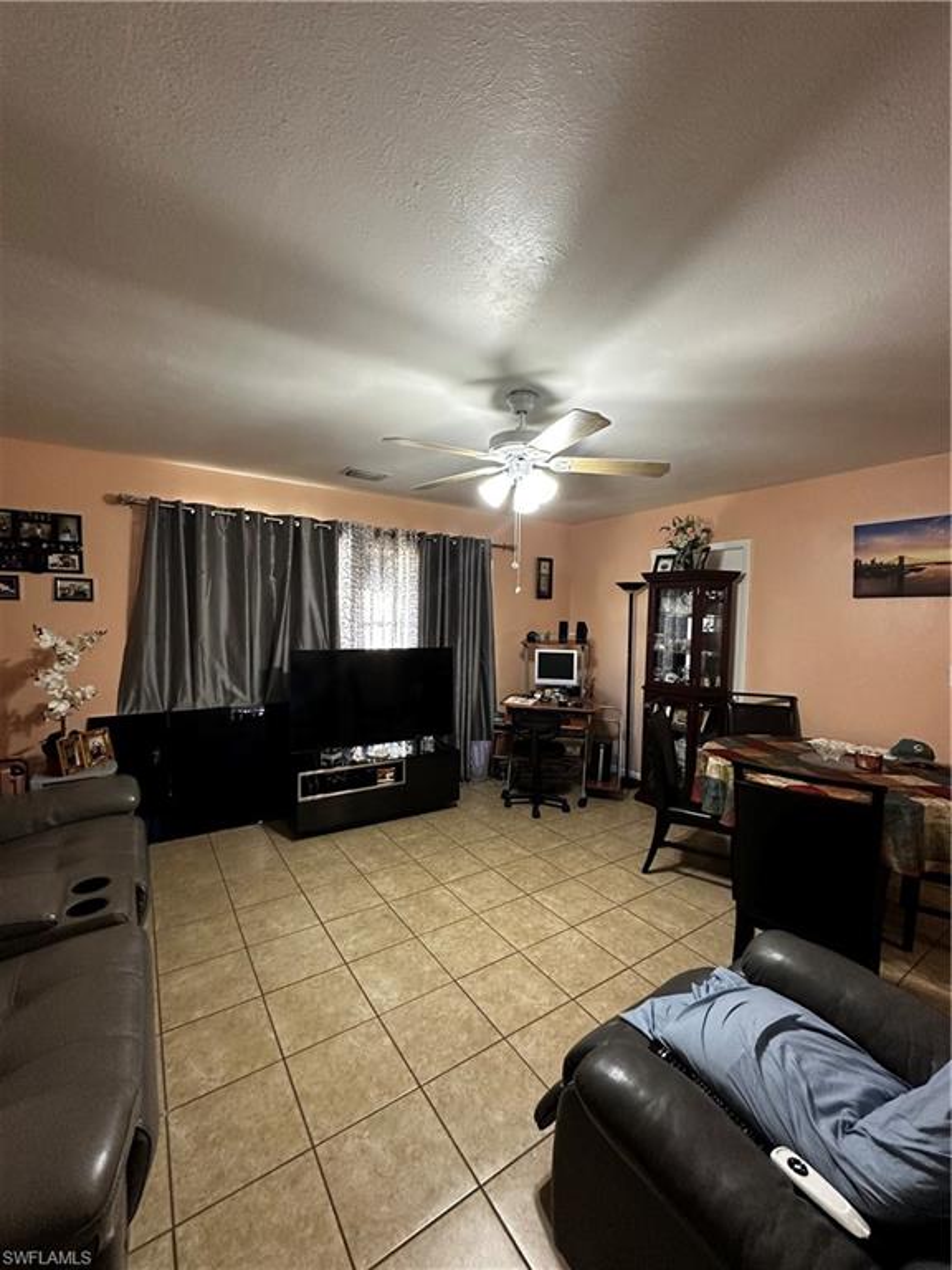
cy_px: 635
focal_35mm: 14
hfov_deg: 85.7
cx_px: 476
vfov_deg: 102.1
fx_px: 513
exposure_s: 1/60
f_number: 2.2
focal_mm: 2.22
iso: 320
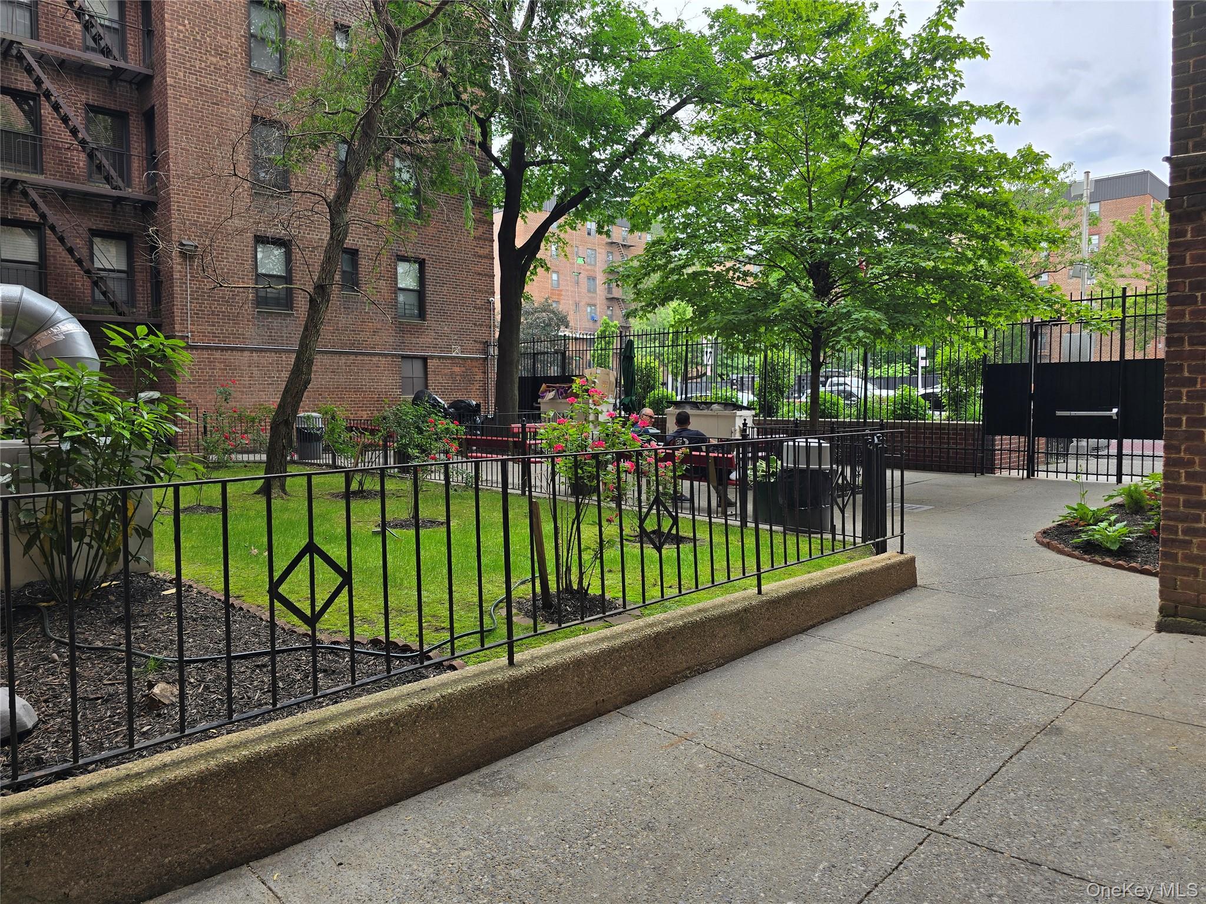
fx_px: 801
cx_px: 603
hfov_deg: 73.9
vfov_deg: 58.9
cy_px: 452
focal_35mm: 23
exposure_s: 1/303
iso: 12
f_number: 1.7
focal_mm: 6.3
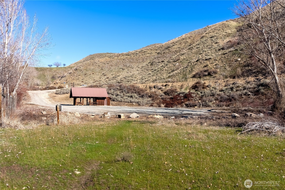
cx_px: 142
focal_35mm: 33
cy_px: 95
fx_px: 265
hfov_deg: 56.6
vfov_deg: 39.6
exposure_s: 1/4000
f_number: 11
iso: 100
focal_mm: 33.4
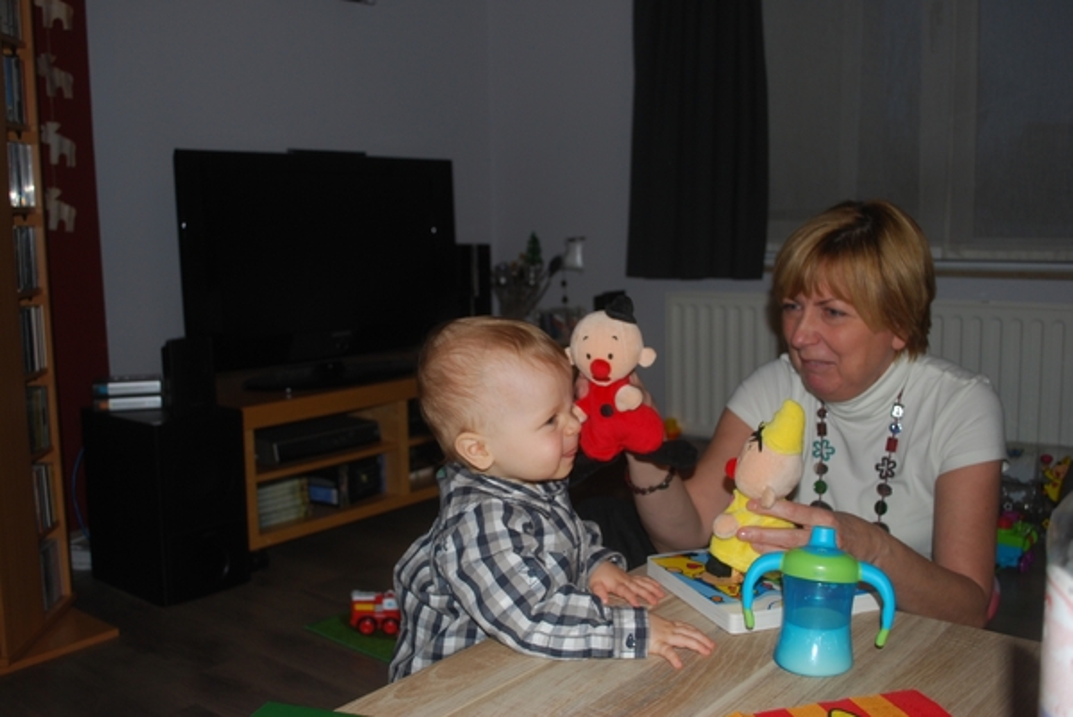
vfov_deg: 36.9
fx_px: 1074
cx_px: 536
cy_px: 358
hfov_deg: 53.1
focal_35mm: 36
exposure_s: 1/60
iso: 200
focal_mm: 24
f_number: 4.2
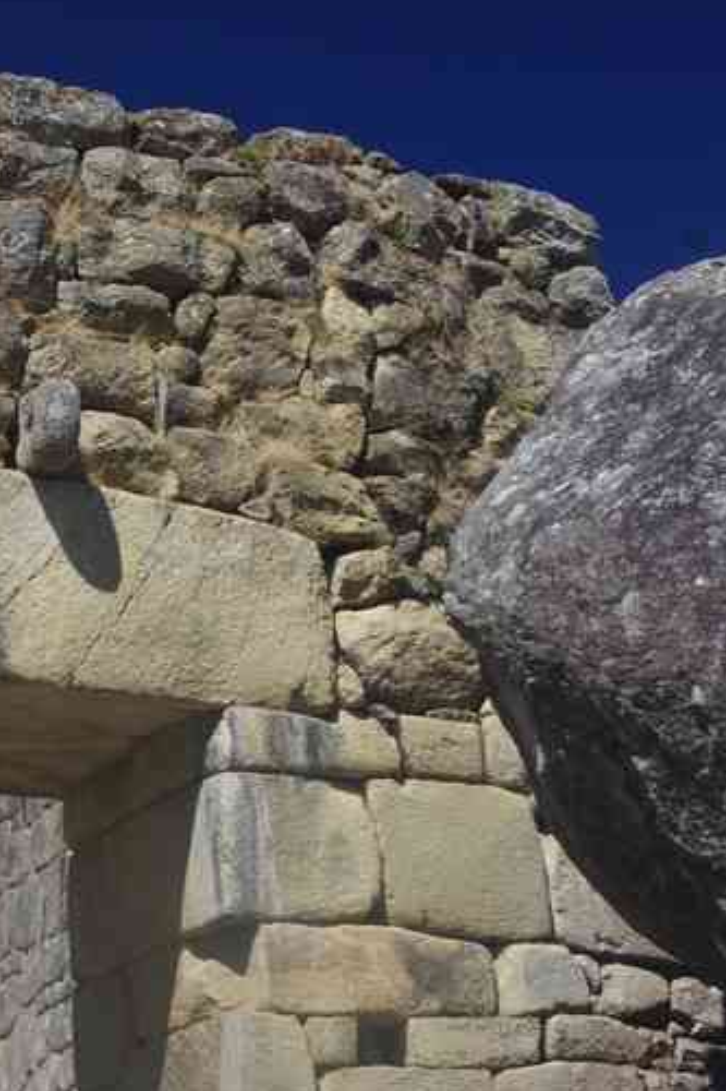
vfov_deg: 24.1
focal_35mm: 84
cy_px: 726
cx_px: 39
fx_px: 2543
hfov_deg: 16.0
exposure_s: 1/80
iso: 200
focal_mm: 28
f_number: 11
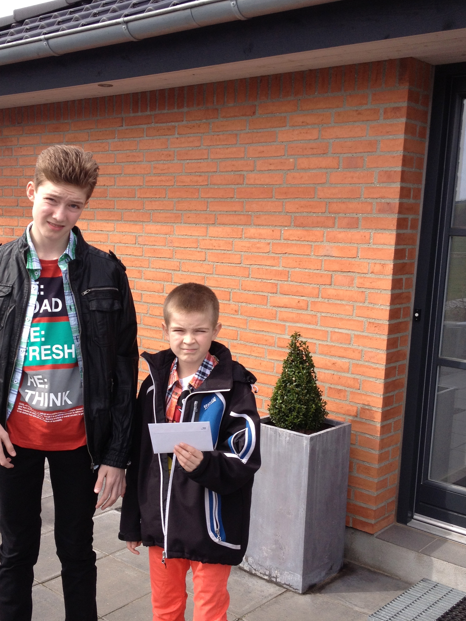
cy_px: 343
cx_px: 167
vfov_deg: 41.2
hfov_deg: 31.3
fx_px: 825
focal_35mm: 46
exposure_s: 1/627
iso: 50
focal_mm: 4.28
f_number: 2.4
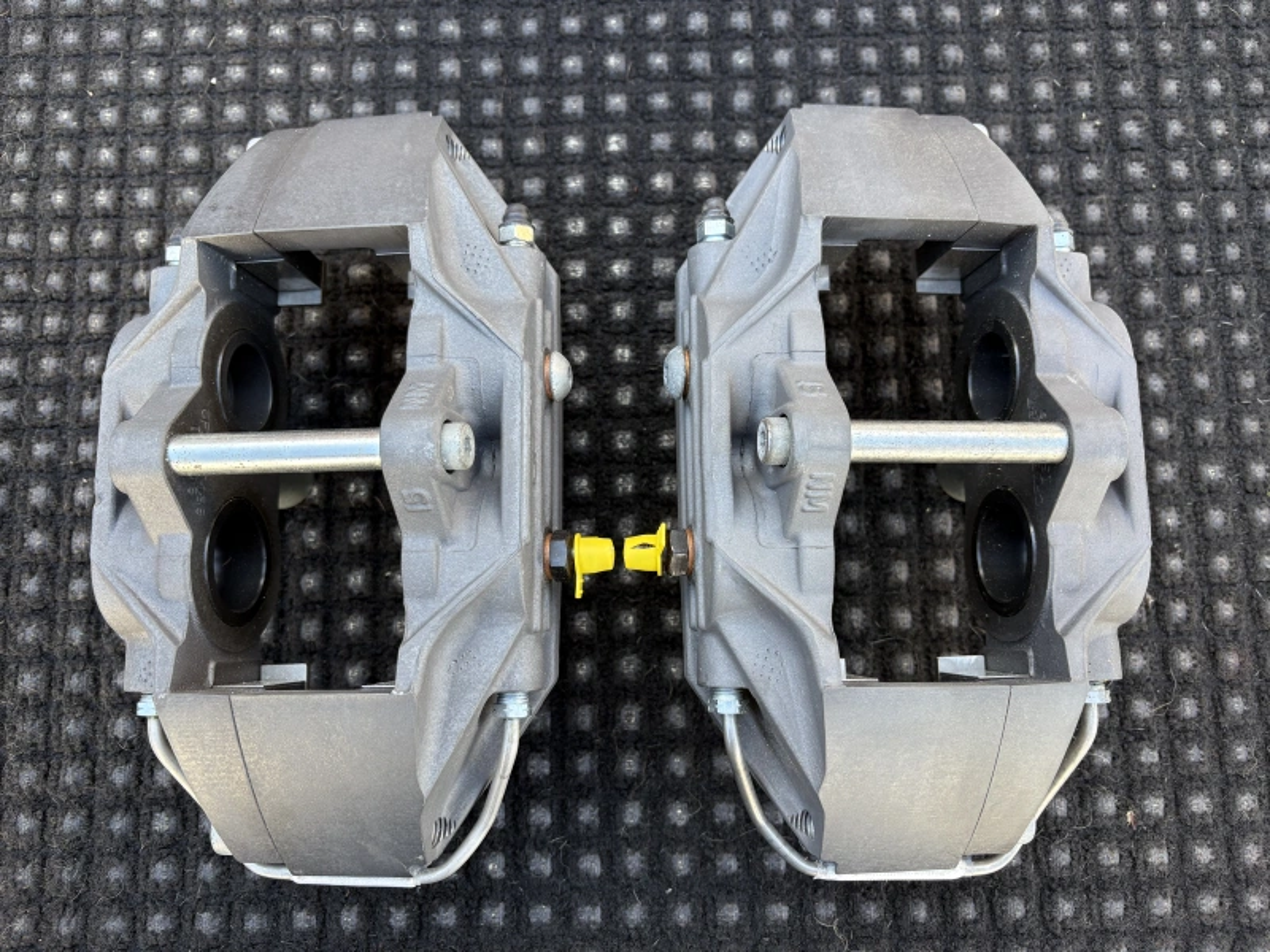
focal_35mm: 26
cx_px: 635
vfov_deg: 53.1
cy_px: 476
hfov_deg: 67.3
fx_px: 954
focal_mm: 5.96
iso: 50
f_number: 1.6
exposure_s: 1/122
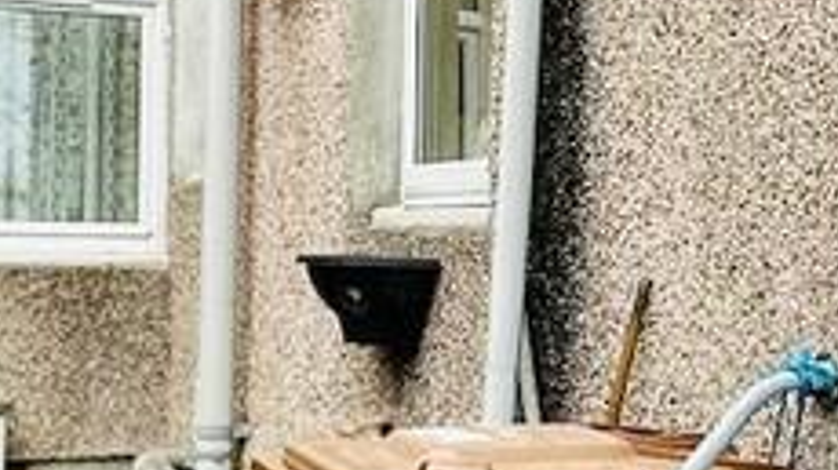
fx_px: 1510
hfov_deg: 31.0
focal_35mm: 68
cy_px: 412
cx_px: 404
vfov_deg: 17.5
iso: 50
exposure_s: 1/99
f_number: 2.2
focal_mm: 2.22
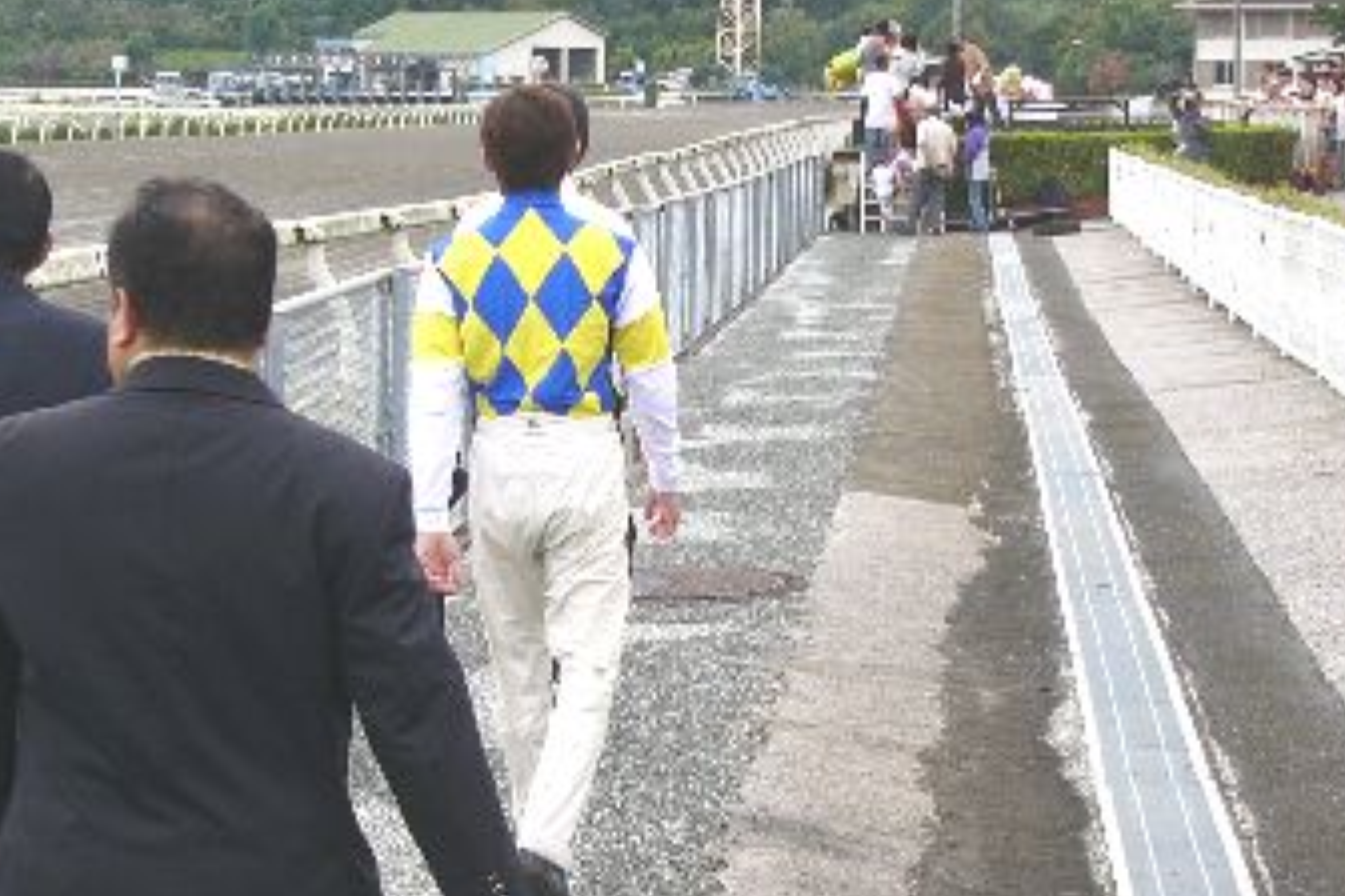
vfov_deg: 14.7
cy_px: 292
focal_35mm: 93
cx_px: 701
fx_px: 3474
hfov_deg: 21.9
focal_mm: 7.8
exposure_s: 1/100
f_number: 2.8
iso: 50
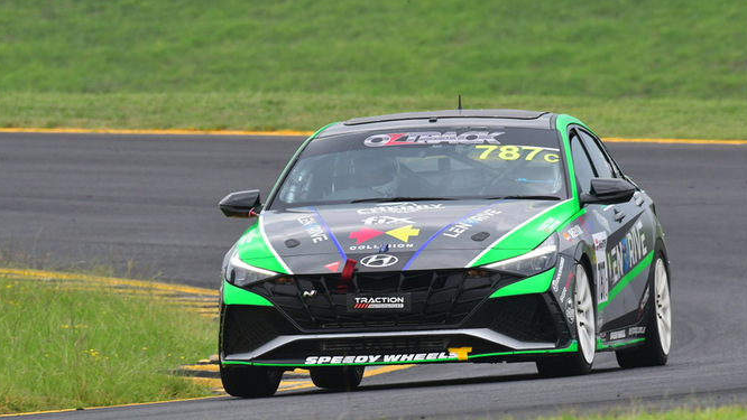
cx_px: 347
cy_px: 190
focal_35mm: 793
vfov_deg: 1.5
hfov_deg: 2.7
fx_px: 15711
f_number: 10
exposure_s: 1/640
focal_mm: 420
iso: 1000
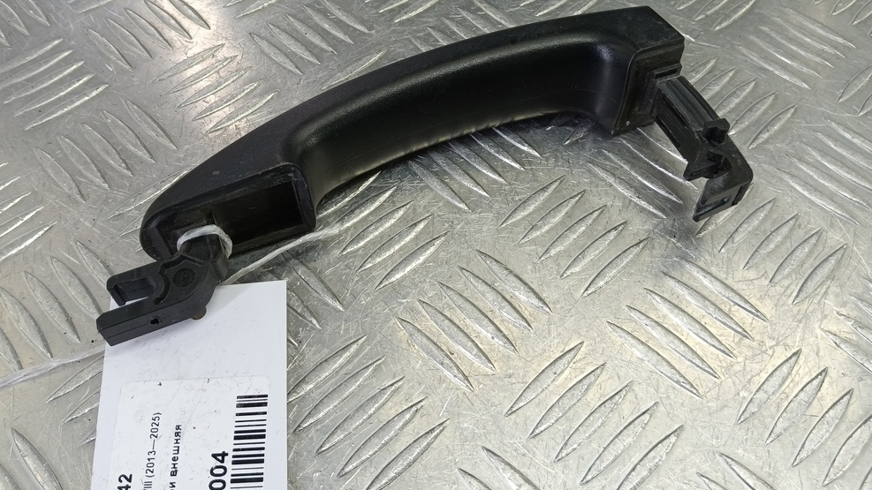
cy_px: 166
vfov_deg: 43.8
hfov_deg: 71.9
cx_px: 423
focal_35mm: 26
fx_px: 601
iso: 118
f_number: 1.6
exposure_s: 1/50
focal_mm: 4.11
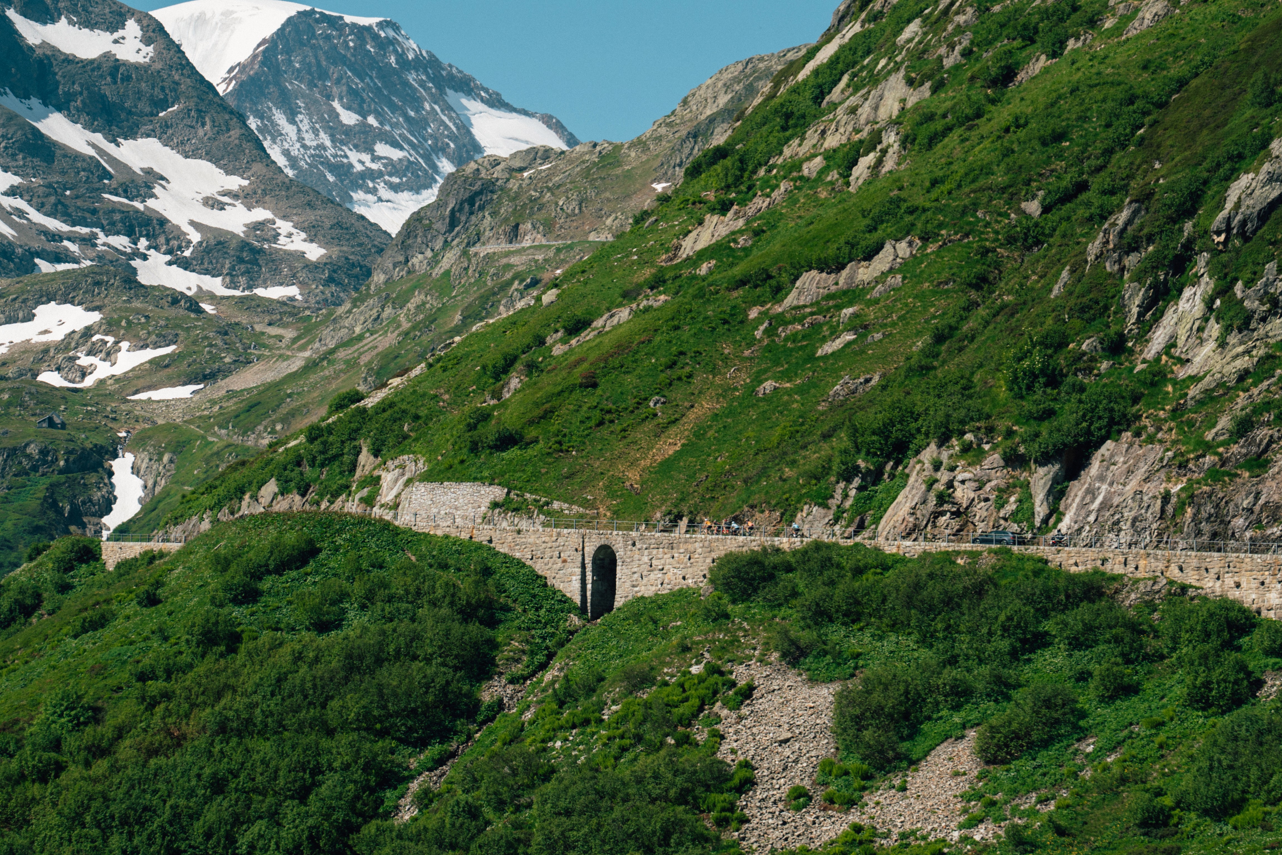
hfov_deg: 13.1
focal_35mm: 157
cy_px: 428
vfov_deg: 8.7
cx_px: 641
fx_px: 5591
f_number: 4.5
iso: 100
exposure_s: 1/640
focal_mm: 105
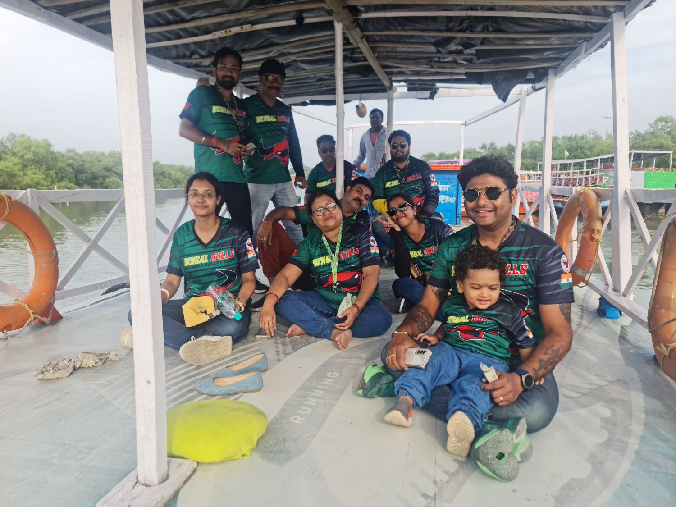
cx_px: 338
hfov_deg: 69.4
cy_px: 254
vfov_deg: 54.9
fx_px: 488
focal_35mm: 25
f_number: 1.8
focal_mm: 7
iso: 50
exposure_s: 1/292
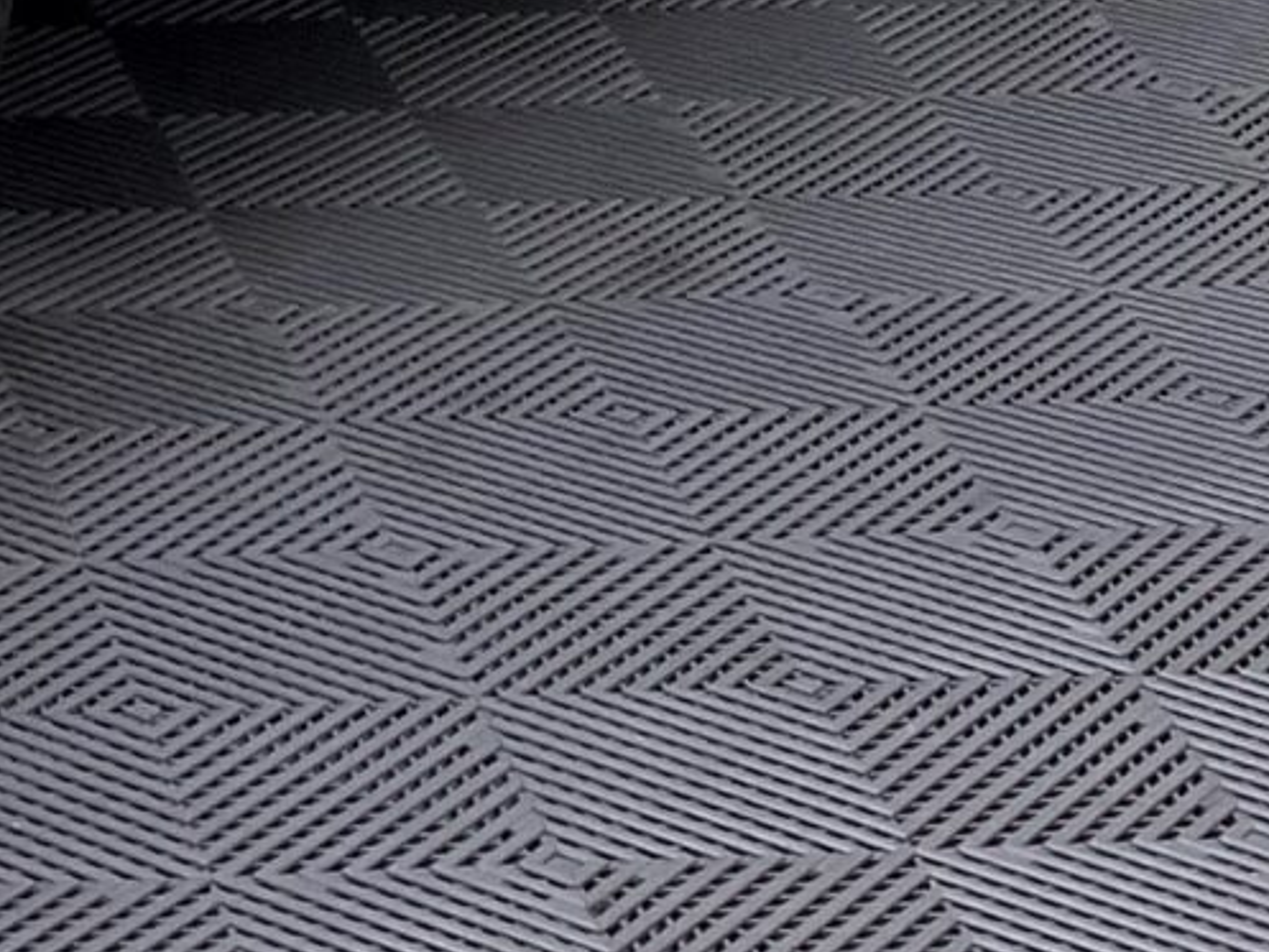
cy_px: -1307
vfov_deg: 9.8
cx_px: -784
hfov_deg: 13.6
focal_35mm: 134
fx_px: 4914
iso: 64
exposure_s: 1/100
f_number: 1.8
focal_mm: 4.25
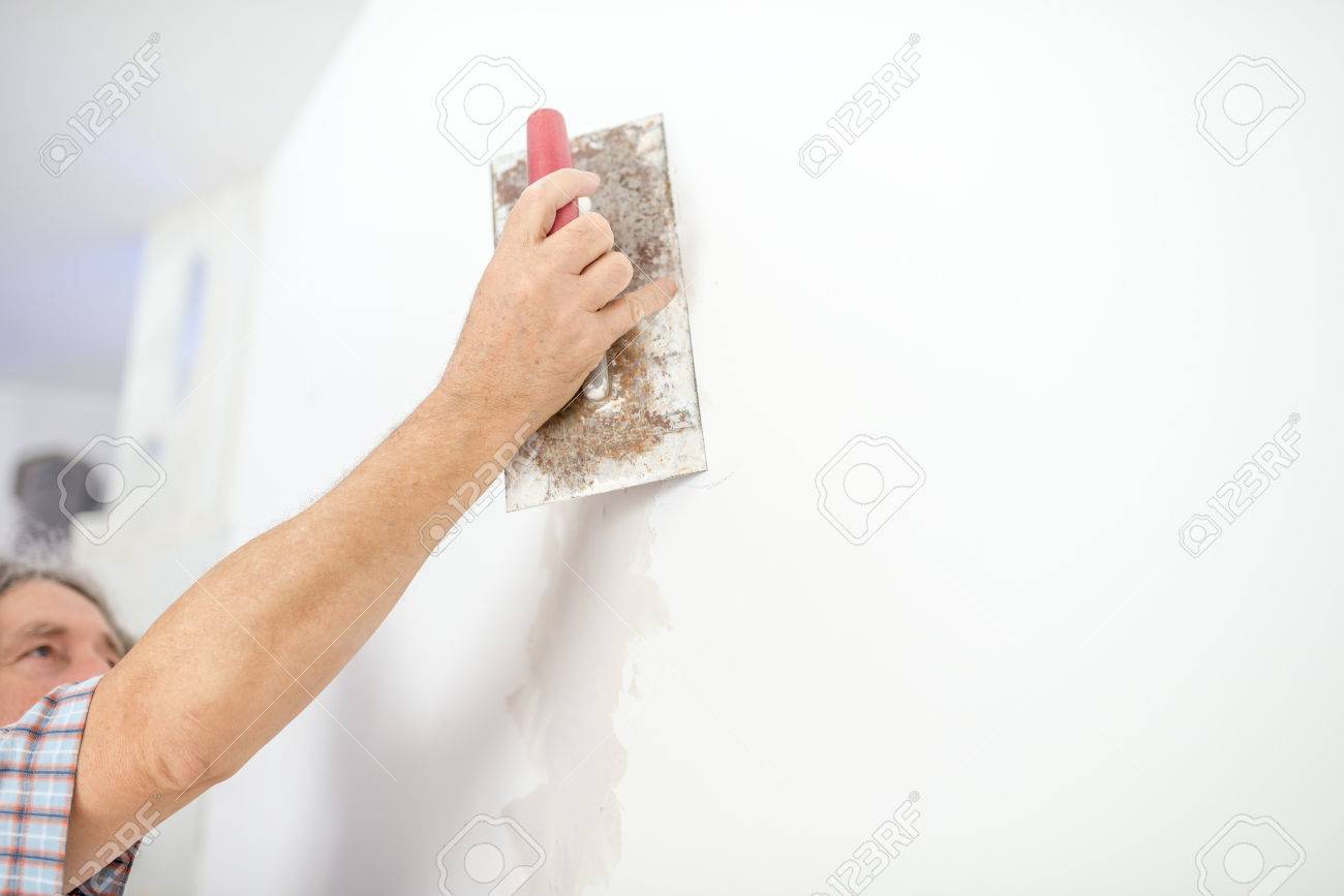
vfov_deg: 37.9
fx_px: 1307
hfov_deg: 54.4
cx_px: 672
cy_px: 448
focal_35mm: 35
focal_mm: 35
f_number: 2
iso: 100
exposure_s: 1/250
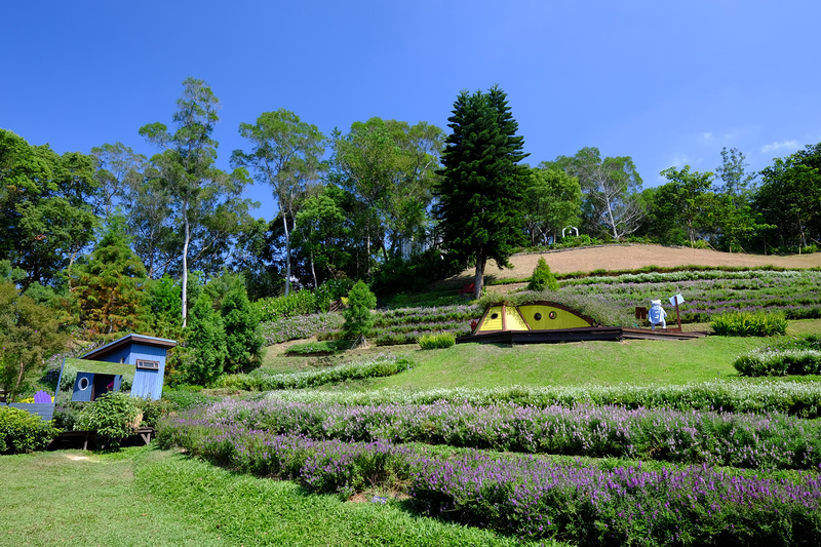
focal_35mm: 23
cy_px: 274
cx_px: 410
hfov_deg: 76.1
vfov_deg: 55.1
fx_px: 524
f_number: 9
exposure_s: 1/50
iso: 200
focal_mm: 15.1
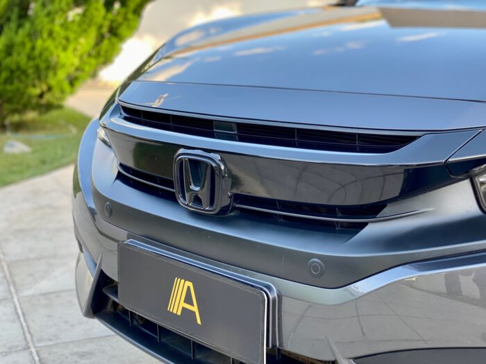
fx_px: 730
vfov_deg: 28.0
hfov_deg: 36.8
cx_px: 243
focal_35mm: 52
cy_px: 182
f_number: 2
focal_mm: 6
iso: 32
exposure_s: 1/122
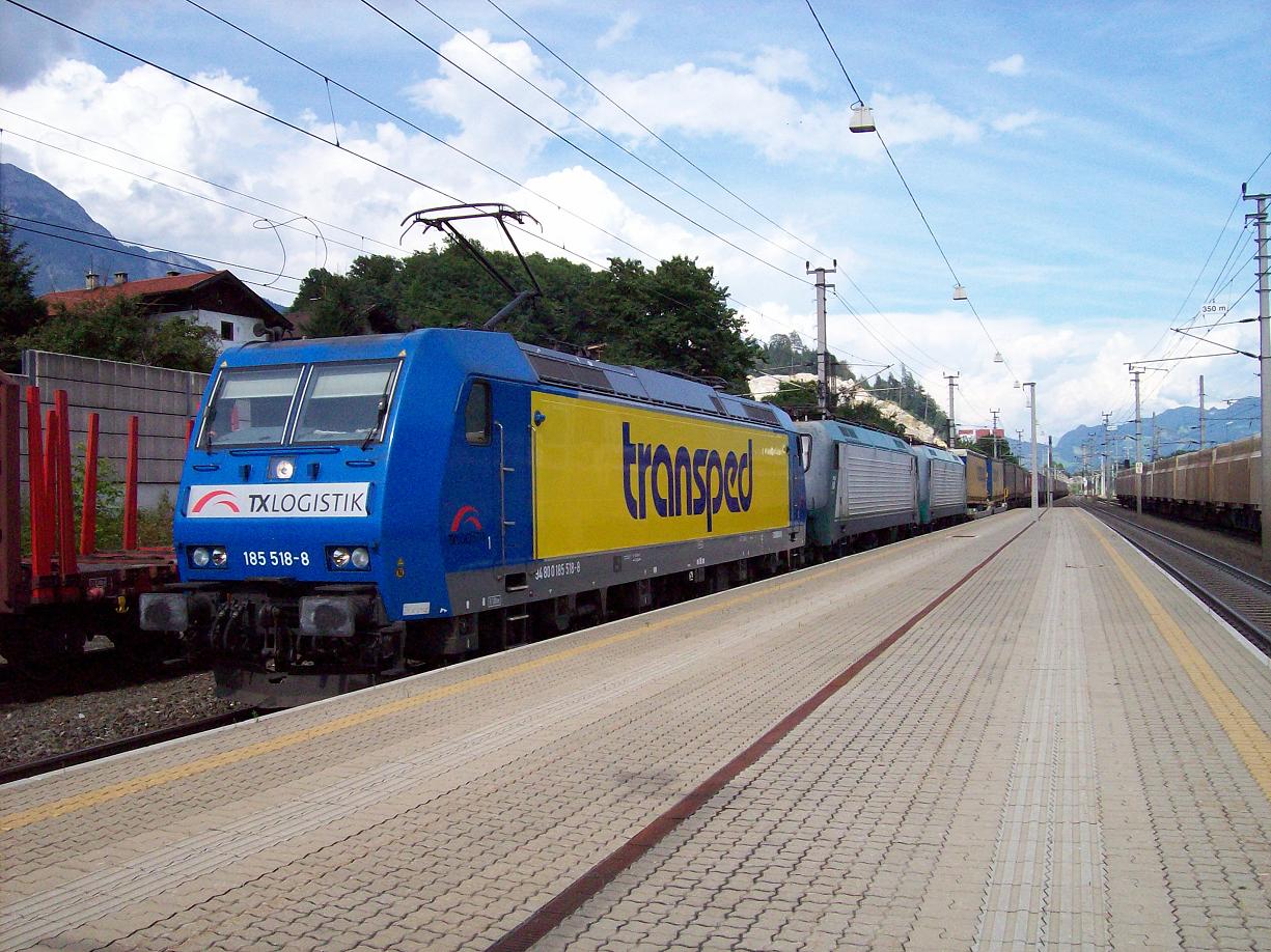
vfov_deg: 39.6
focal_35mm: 36
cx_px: 636
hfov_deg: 51.4
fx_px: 1321
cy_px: 476
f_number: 4.8
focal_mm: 6
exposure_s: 1/1401
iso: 160
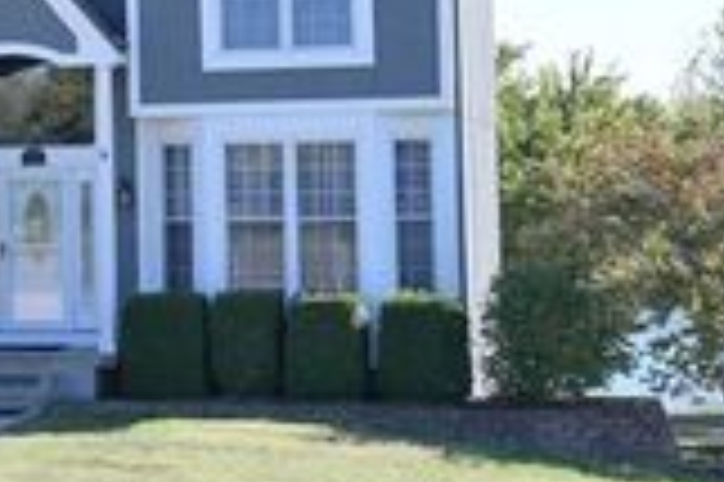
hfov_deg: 18.0
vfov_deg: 12.5
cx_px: -112
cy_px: 74
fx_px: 2190
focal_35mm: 109
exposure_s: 1/250
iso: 100
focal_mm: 35
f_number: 4.5
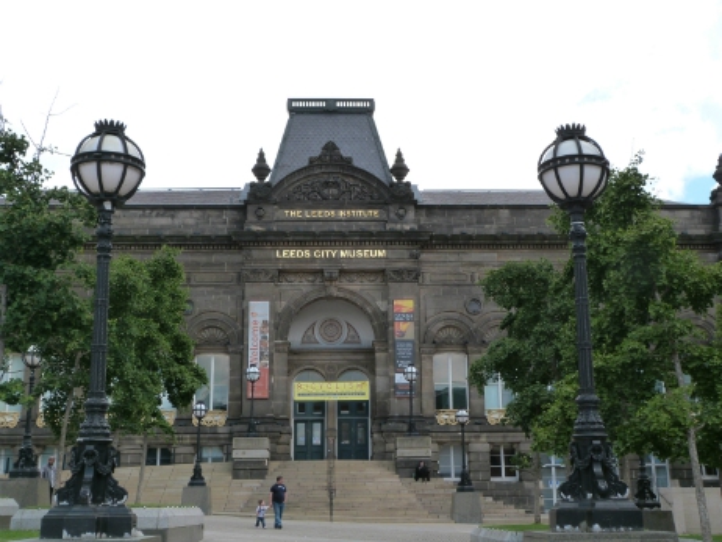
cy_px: 271
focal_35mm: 45
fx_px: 939
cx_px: 361
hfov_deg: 42.1
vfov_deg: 32.2
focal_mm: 8.1
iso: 160
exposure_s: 1/200
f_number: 5
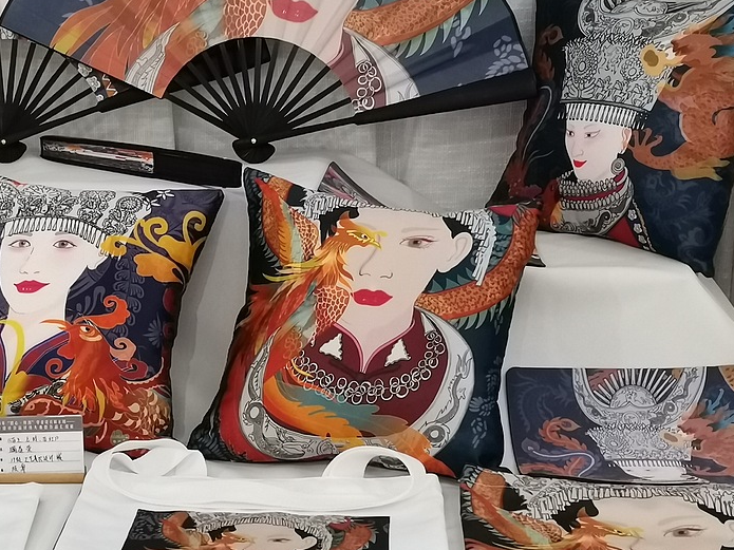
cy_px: 344
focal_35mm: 81
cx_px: 215
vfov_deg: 18.2
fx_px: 1717
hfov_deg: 24.0
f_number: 1.8
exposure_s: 1/120
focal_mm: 4.75
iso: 320
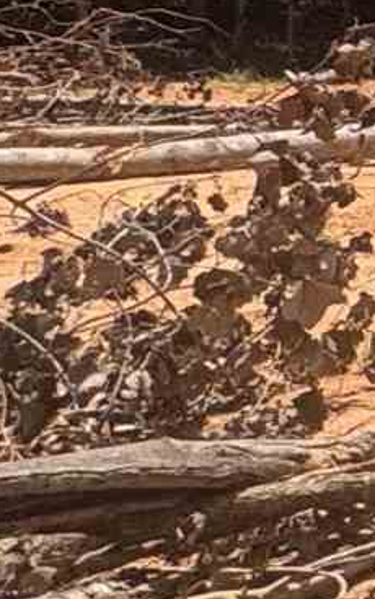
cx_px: 2027
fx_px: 2028
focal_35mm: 124
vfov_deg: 16.2
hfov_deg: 5.8
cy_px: -111
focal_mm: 2.22
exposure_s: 1/1370
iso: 50
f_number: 2.2
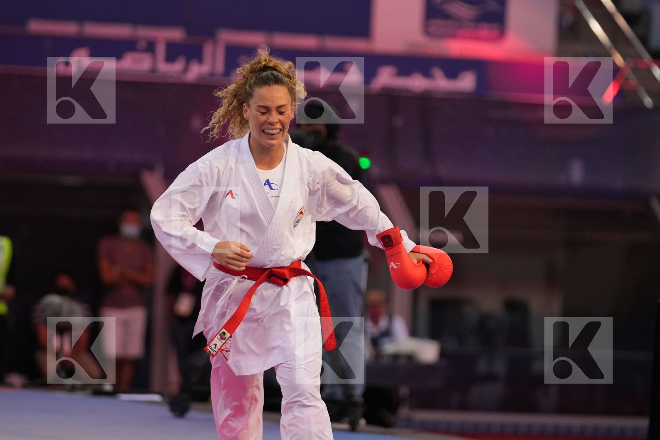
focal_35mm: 264
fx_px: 4840
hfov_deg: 7.8
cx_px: 330
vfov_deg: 5.2
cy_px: 220
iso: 2000
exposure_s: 1/1000
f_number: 2.8
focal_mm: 176
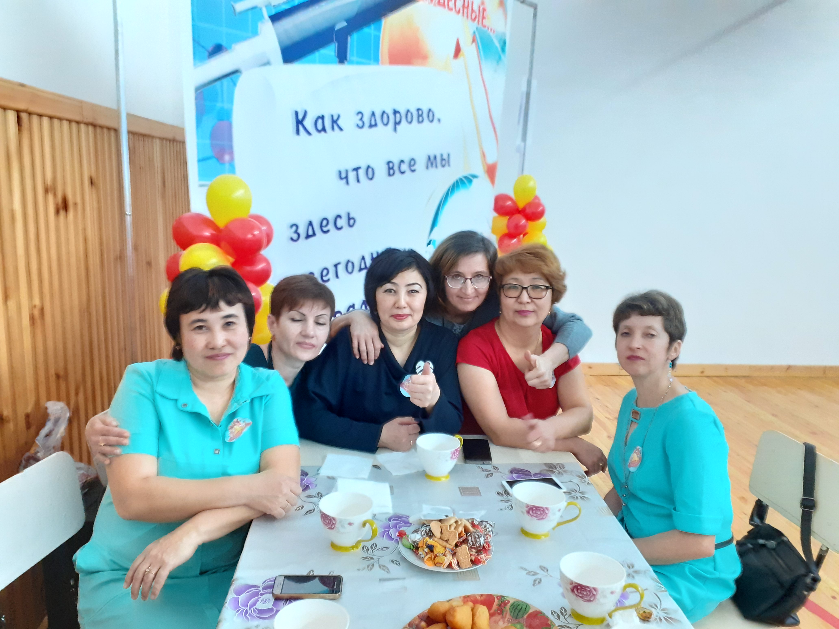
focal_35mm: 27
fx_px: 654
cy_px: 314
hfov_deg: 65.3
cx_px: 420
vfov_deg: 51.4
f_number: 1.9
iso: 250
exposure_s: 1/25
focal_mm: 3.6
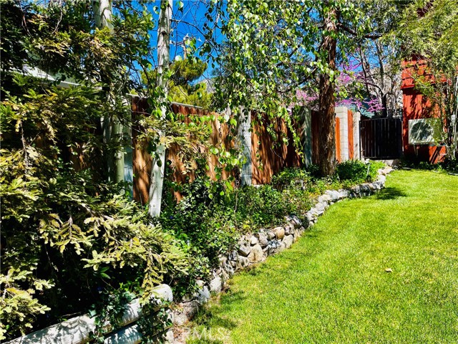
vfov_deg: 54.9
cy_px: 172
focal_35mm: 25
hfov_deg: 69.4
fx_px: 331
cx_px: 229
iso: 32
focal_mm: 5.1
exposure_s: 1/1475
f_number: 1.6
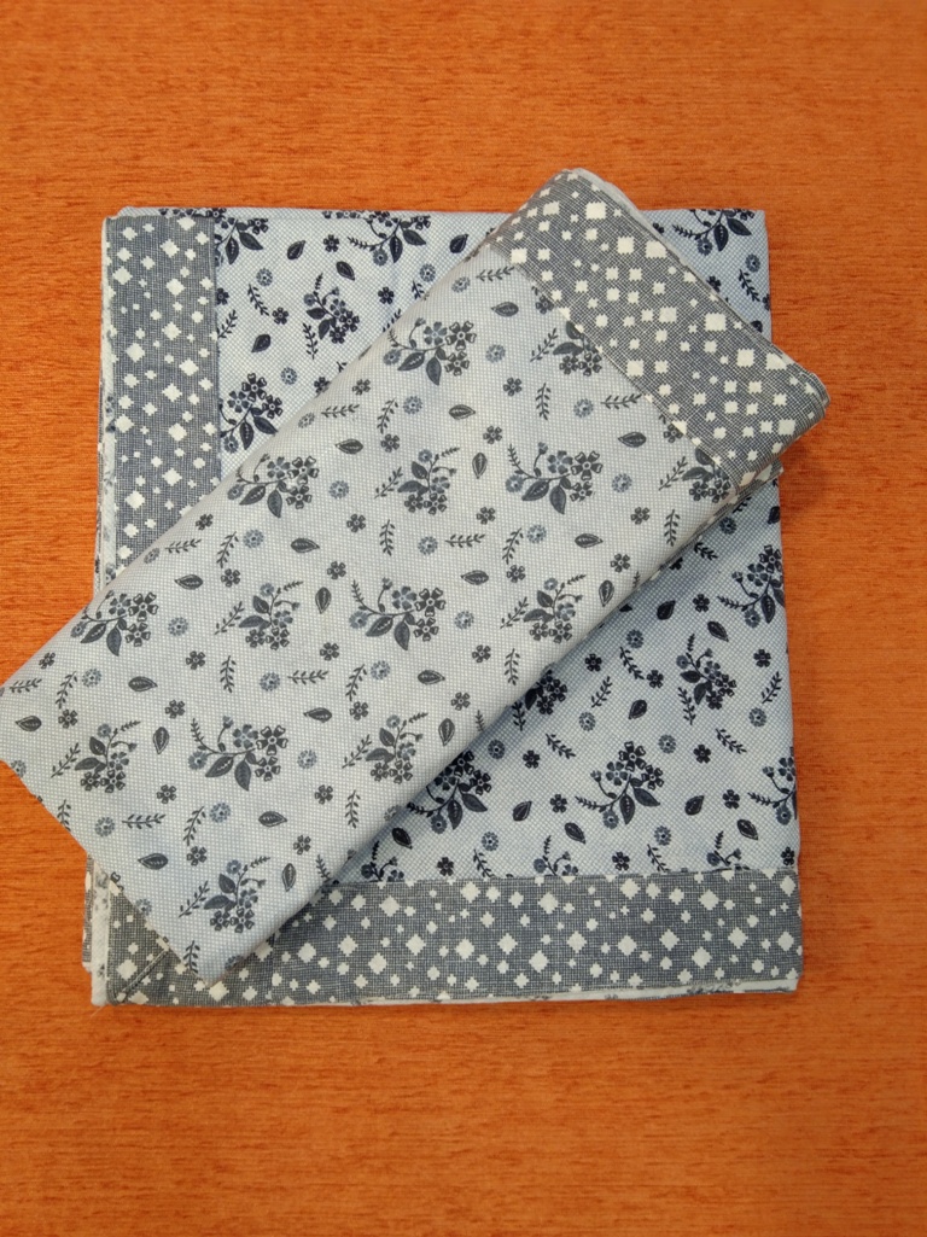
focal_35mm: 31
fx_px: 1108
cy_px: 618
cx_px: 464
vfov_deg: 58.4
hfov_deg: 45.4
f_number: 2.2
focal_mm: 3.69
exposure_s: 1/33
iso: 181
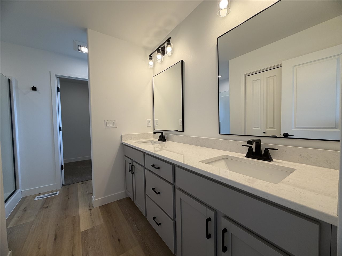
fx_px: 138
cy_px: 128
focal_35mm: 14
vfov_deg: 85.6
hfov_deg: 102.1
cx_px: 171
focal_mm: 2.22
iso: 64
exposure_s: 1/120
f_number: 2.2
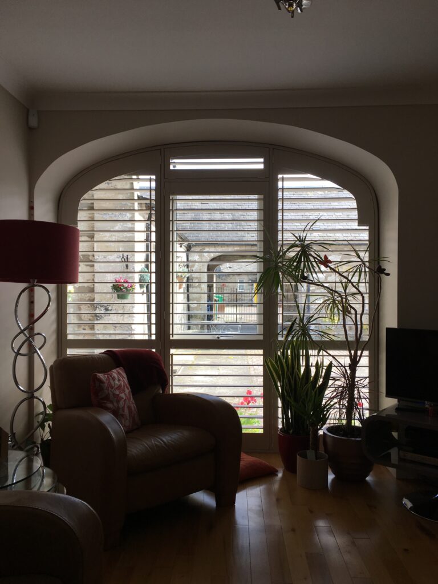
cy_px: 292
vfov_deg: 61.7
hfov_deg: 48.2
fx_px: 489
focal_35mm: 29
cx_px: 219
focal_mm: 4.15
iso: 25
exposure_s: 1/170
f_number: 2.2
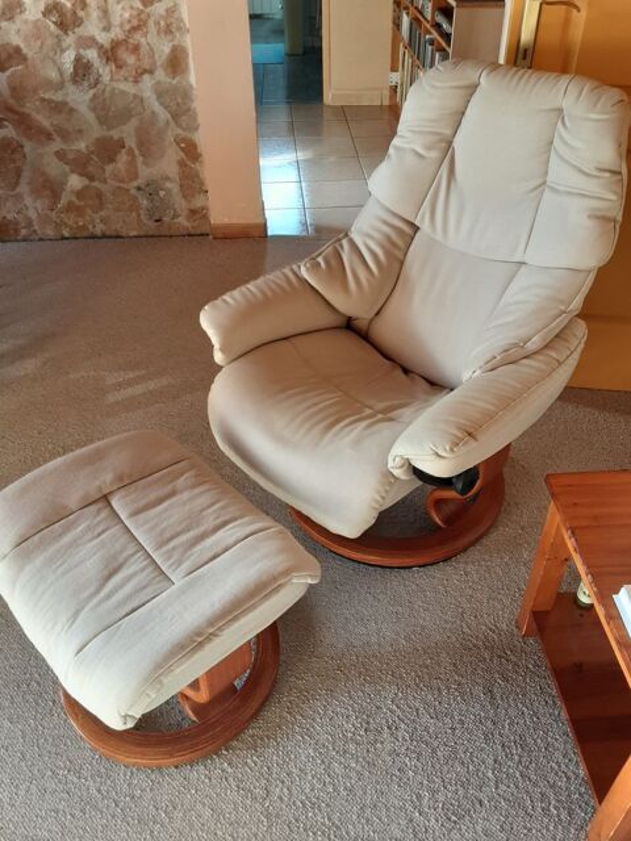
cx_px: 316
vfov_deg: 63.4
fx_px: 681
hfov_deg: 49.7
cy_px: 420
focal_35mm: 28
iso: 64
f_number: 1.9
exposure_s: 1/50
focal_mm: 2.9
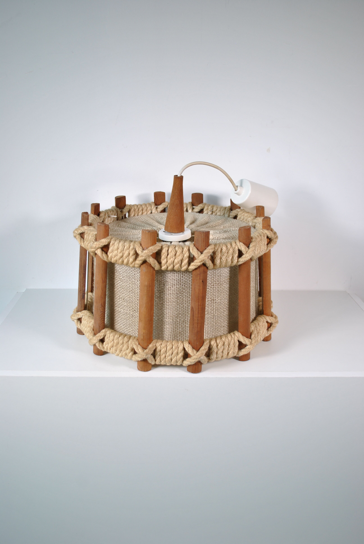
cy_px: 272
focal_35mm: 33
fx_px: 499
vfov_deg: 57.2
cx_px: 182
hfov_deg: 40.1
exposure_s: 1/125
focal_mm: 22
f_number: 4
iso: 200
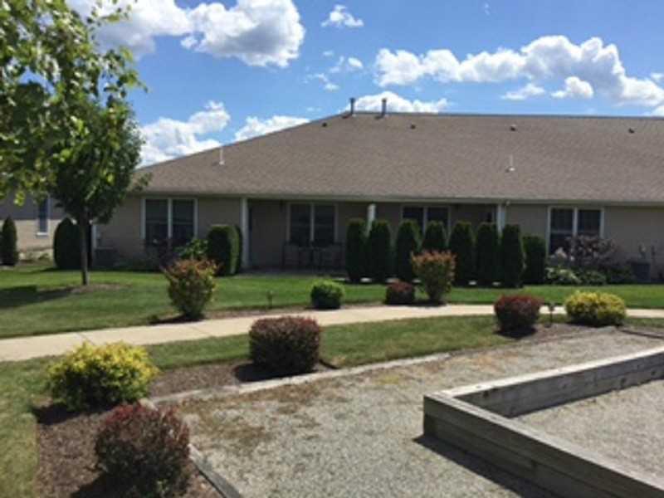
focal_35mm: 29
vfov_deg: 48.2
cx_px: 332
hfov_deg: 61.7
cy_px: 249
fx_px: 556
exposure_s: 1/2639
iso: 32
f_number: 2.2
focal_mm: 4.15
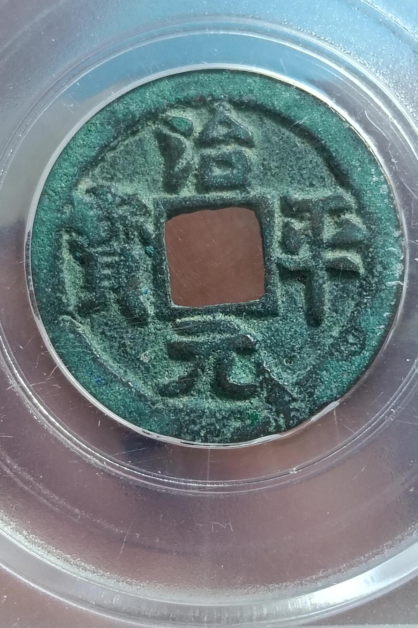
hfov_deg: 18.7
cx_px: 227
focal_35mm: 73
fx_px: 1272
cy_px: 314
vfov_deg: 27.7
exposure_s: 1/33.3
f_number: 1.8
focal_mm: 3.98
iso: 320
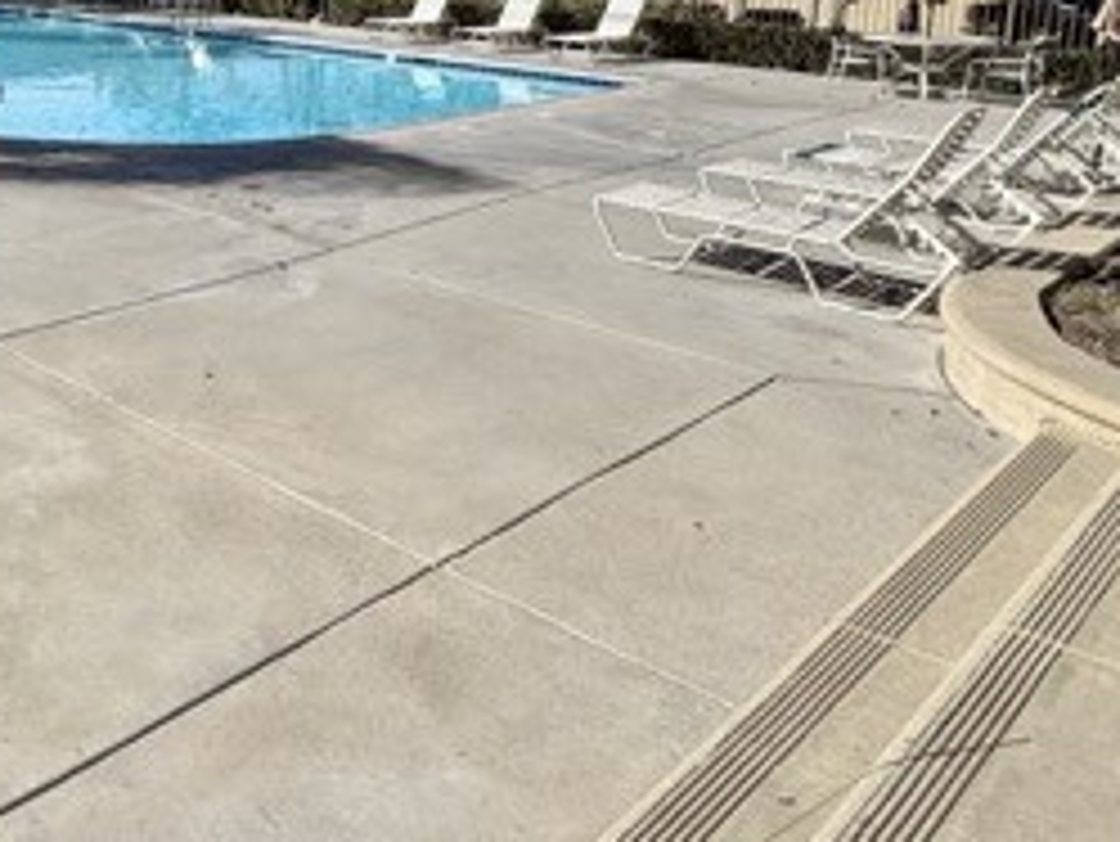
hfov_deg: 44.1
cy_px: 50
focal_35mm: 36
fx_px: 1165
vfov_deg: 36.6
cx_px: 9
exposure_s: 1/3390
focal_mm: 2.22
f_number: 2.2
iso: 50
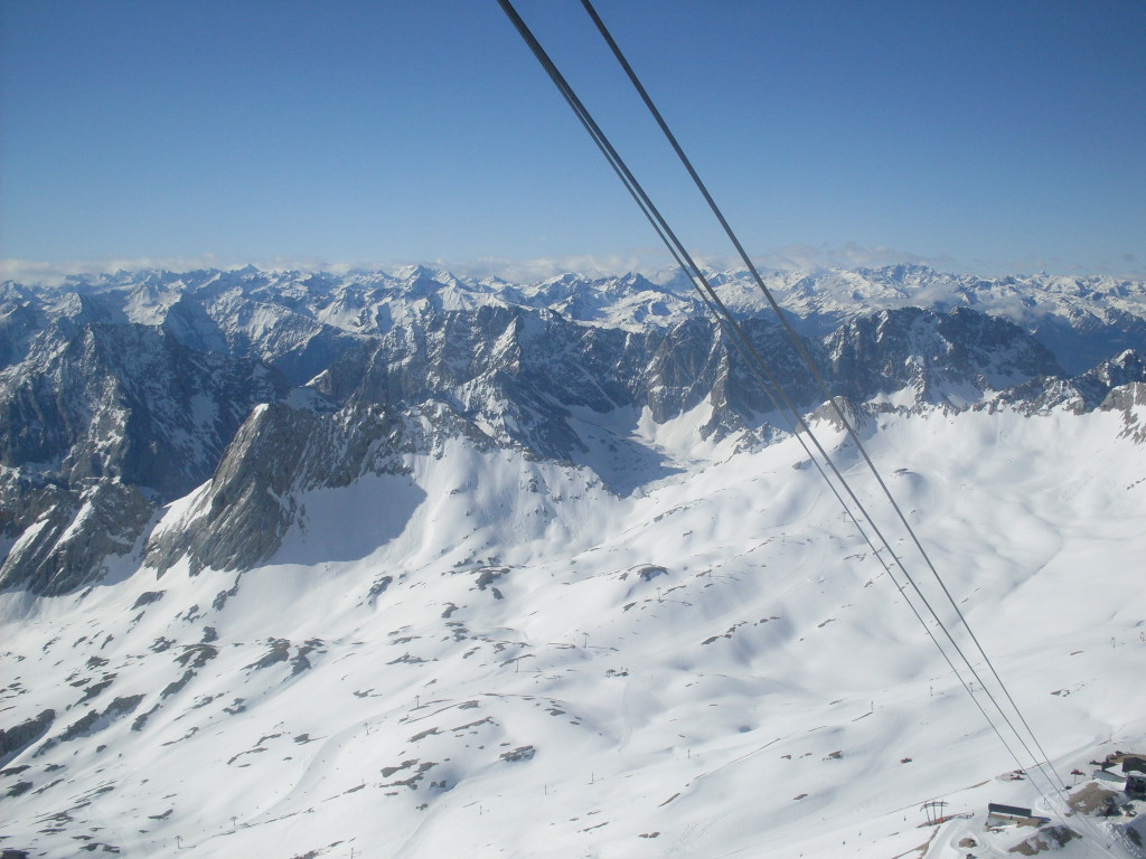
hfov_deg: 49.0
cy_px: 430
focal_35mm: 38
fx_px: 1258
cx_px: 573
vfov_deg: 37.7
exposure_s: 1/500
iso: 80
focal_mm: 6.3
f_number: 8.4
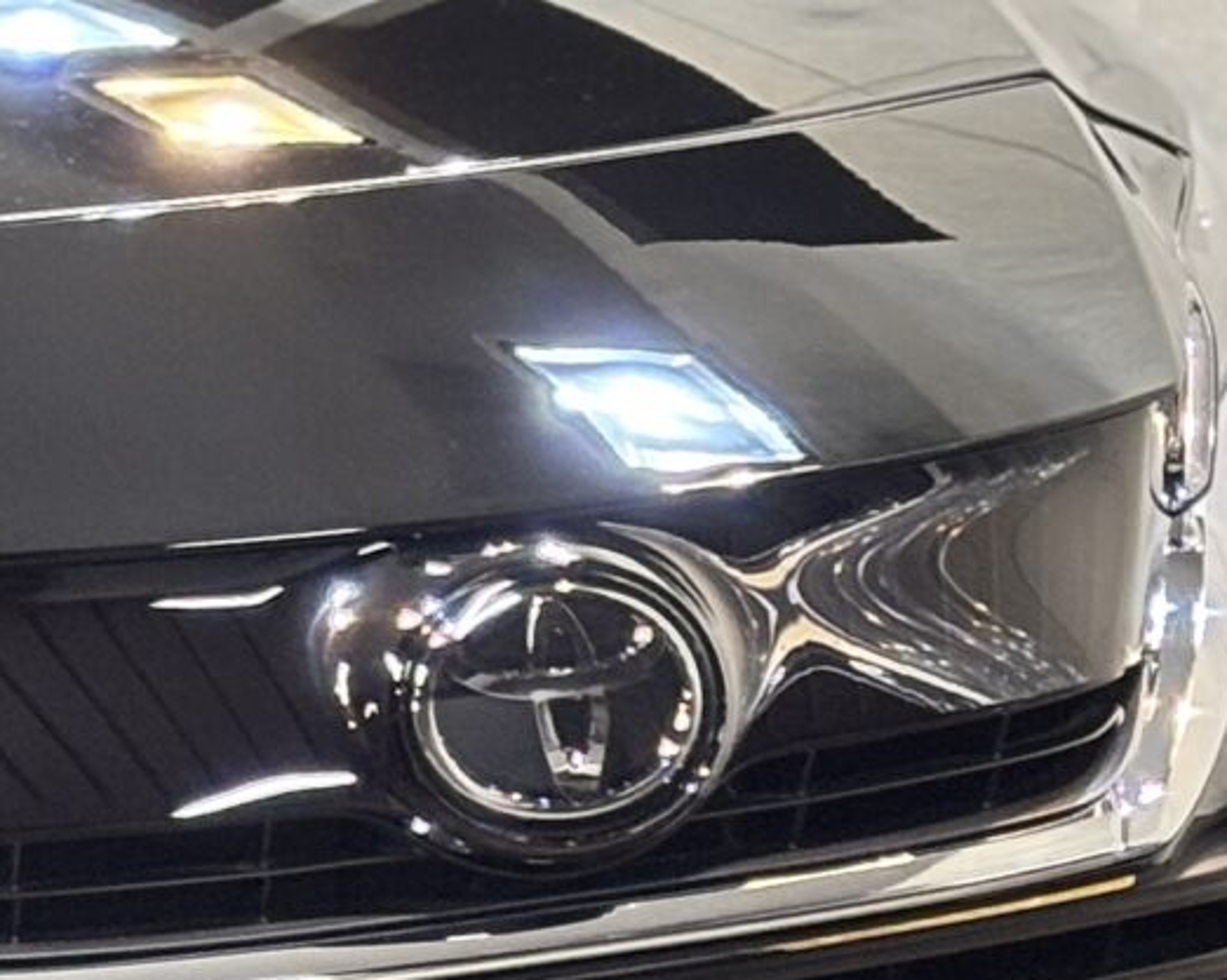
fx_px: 9037
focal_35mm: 249
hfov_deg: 7.4
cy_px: 602
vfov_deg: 6.2
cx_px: -1396
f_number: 1.6
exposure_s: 1/50
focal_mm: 5.96
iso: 80
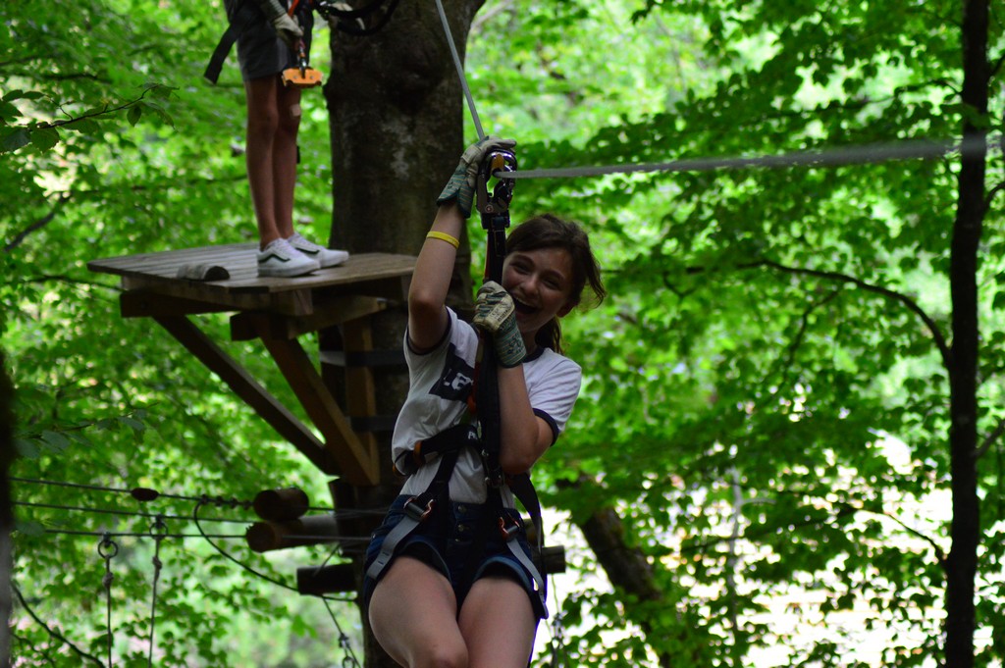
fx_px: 3766
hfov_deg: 15.2
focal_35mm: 135
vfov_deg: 10.1
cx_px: 502
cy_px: 334
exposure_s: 1/500
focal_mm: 90
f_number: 4
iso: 1600
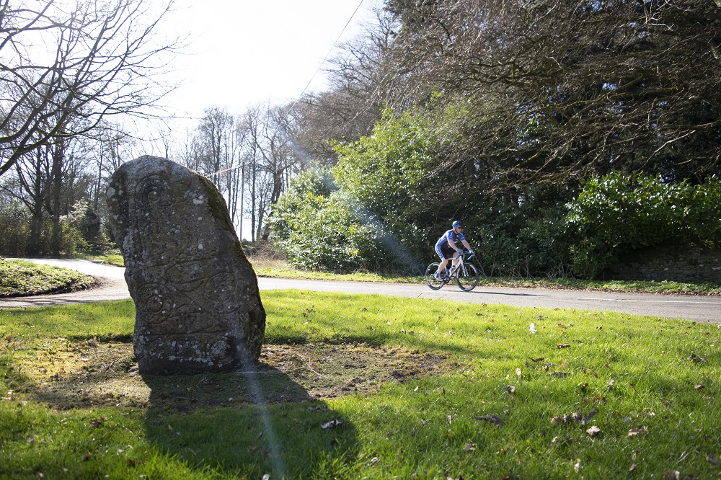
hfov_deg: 67.4
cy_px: 240
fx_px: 541
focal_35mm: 27
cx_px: 360
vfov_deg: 47.9
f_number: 3.5
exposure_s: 1/250
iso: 100
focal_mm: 18
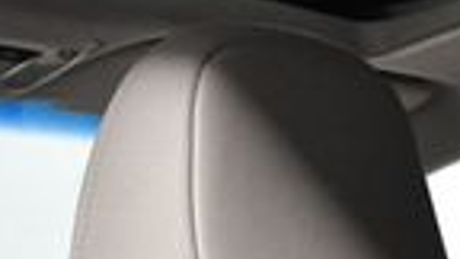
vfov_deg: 6.8
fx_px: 2049
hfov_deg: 12.8
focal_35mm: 168
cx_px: 278
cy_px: 646
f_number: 3.5
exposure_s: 1/125
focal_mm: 18
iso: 2000
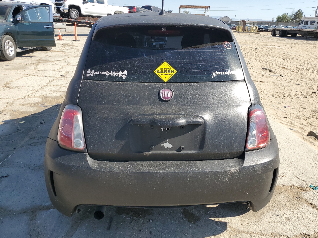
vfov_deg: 53.1
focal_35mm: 26
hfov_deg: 67.3
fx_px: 239
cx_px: 159
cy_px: 119
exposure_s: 1/2000
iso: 50
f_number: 1.5
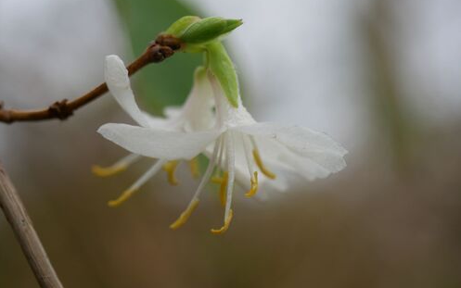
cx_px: 230
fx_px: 804
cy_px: 138
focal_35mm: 64
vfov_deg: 20.3
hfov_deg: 32.0
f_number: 2.8
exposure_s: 1/100
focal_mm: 30
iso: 200
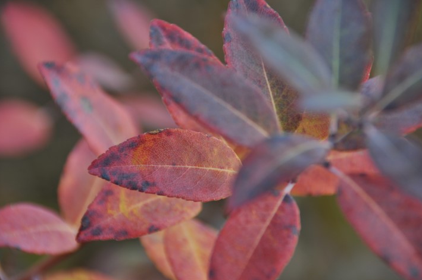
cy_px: 142
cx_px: 210
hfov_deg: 6.7
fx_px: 3583
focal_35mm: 306
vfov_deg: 4.5
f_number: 6.3
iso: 200
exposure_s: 1/200
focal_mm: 200
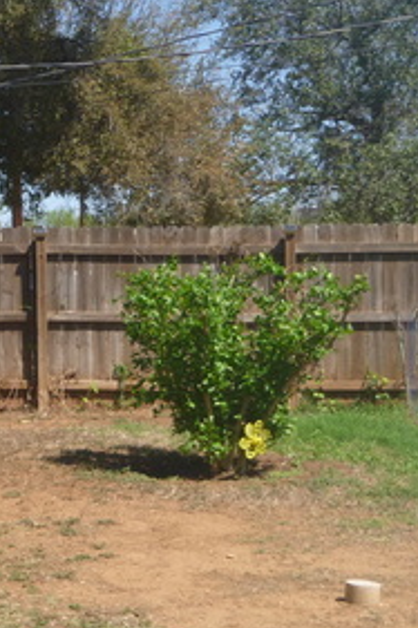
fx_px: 1569
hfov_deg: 14.6
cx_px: -92
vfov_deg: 22.6
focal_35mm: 90
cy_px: 389
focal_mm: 6.8
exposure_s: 1/320
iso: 100
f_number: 4.5
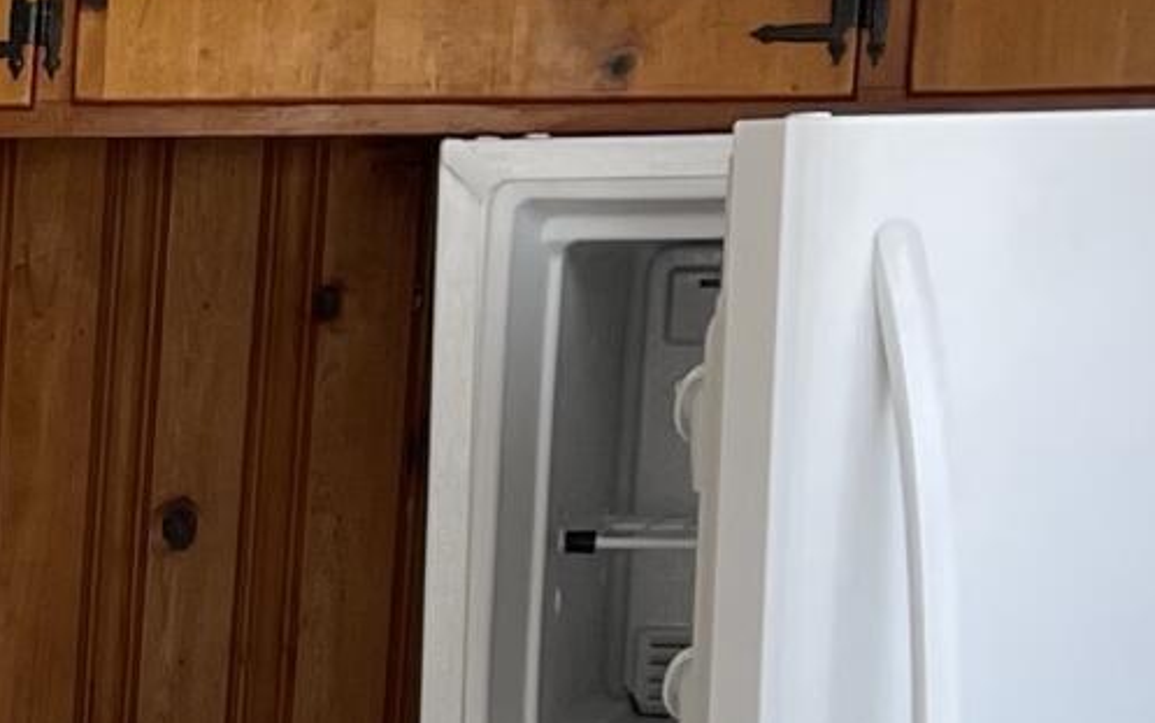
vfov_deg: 8.0
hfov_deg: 11.5
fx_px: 5038
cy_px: 1137
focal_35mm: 160
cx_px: -1297
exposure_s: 1/121
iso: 100
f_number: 1.6
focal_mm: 5.1
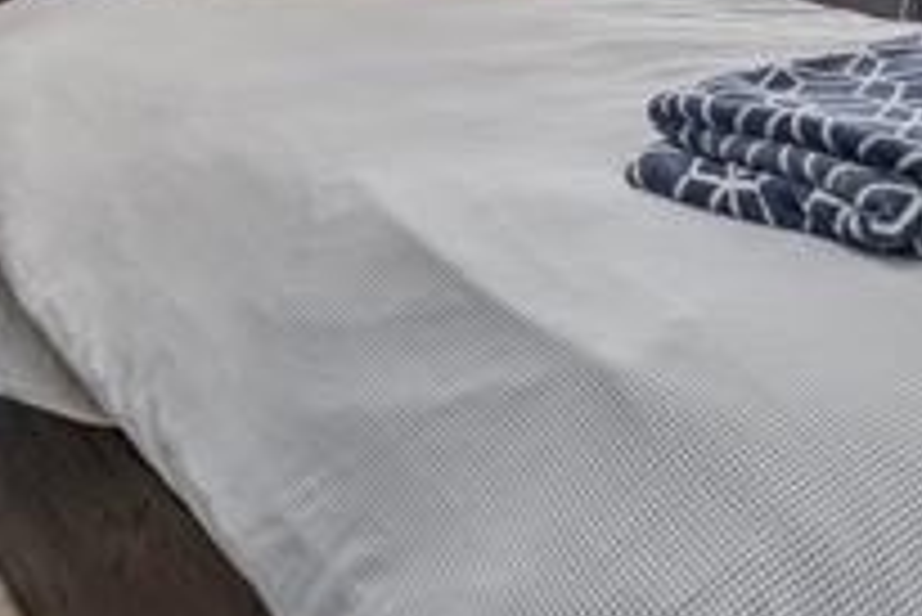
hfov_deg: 38.2
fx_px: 1321
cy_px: -182
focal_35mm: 52
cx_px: 571
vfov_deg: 23.3
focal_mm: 16.5
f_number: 8
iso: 100
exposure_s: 1.3
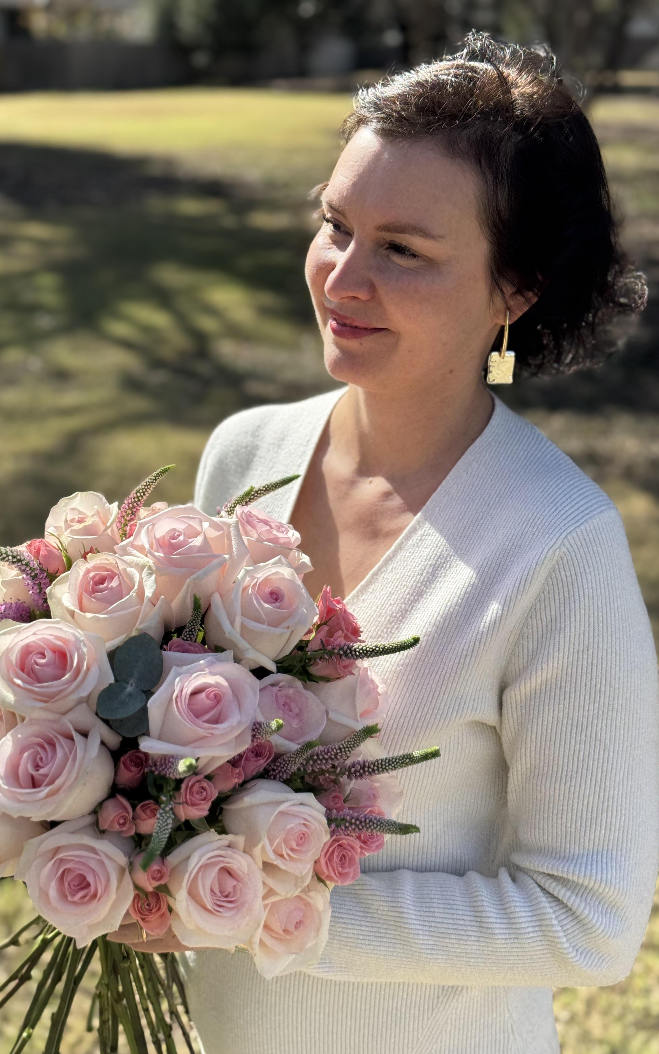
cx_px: 268
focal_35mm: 51
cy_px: 527
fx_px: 1466
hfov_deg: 25.3
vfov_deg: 39.6
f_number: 1.78
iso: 64
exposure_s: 1/2833
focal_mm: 6.76
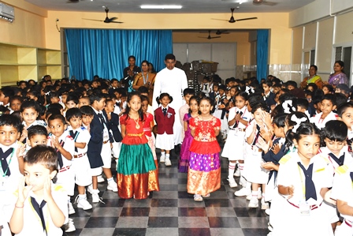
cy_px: 118
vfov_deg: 29.9
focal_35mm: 45
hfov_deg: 43.6
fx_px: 441
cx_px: 176
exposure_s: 1/125
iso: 250
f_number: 5.6
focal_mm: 30
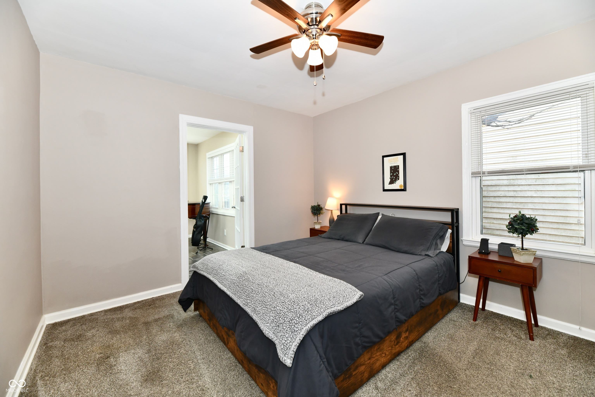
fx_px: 231
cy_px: 198
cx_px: 298
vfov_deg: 81.2
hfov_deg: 104.3
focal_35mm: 14
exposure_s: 1/60
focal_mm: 14
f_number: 6.3
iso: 640
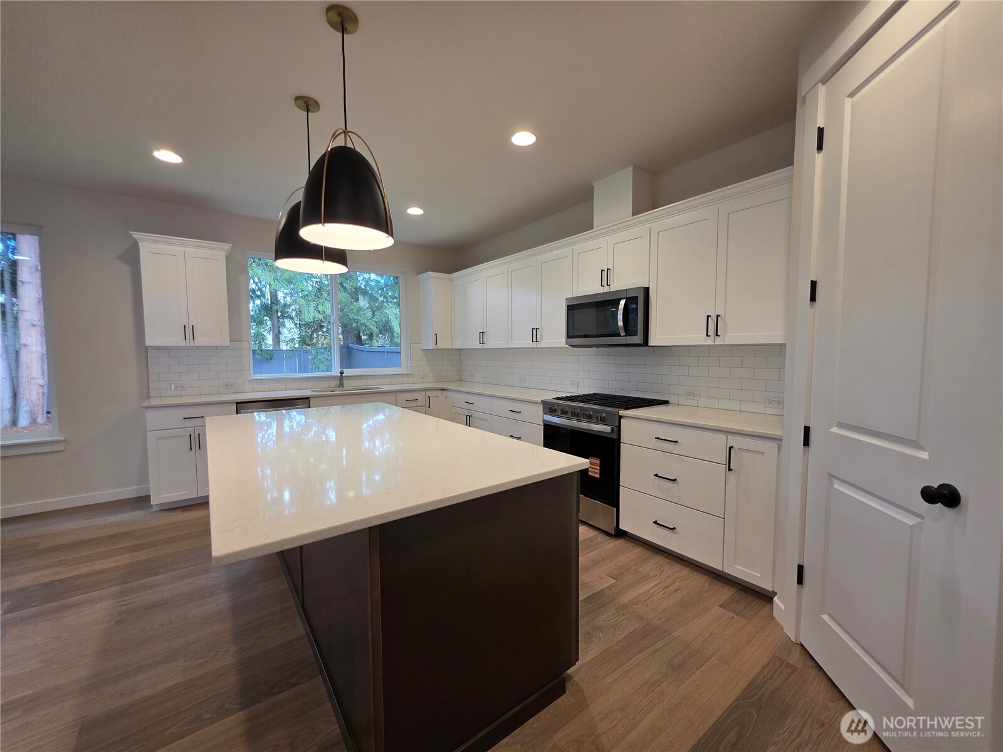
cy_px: 376
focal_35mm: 13
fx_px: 377
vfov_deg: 89.9
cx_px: 502
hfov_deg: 106.2
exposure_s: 1/120
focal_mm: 2.2
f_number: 1.9
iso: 160
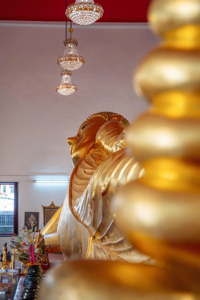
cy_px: 150
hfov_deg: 19.5
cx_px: 100
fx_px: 583
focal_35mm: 70
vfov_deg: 28.8
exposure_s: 1/80
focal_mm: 70
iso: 200
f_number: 2.8
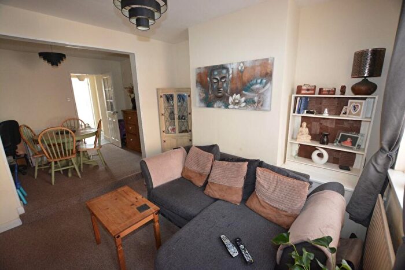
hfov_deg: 100.4
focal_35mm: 15
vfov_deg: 77.4
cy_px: 135
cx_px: 202
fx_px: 169
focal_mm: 10
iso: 1250
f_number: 4
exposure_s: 1/60
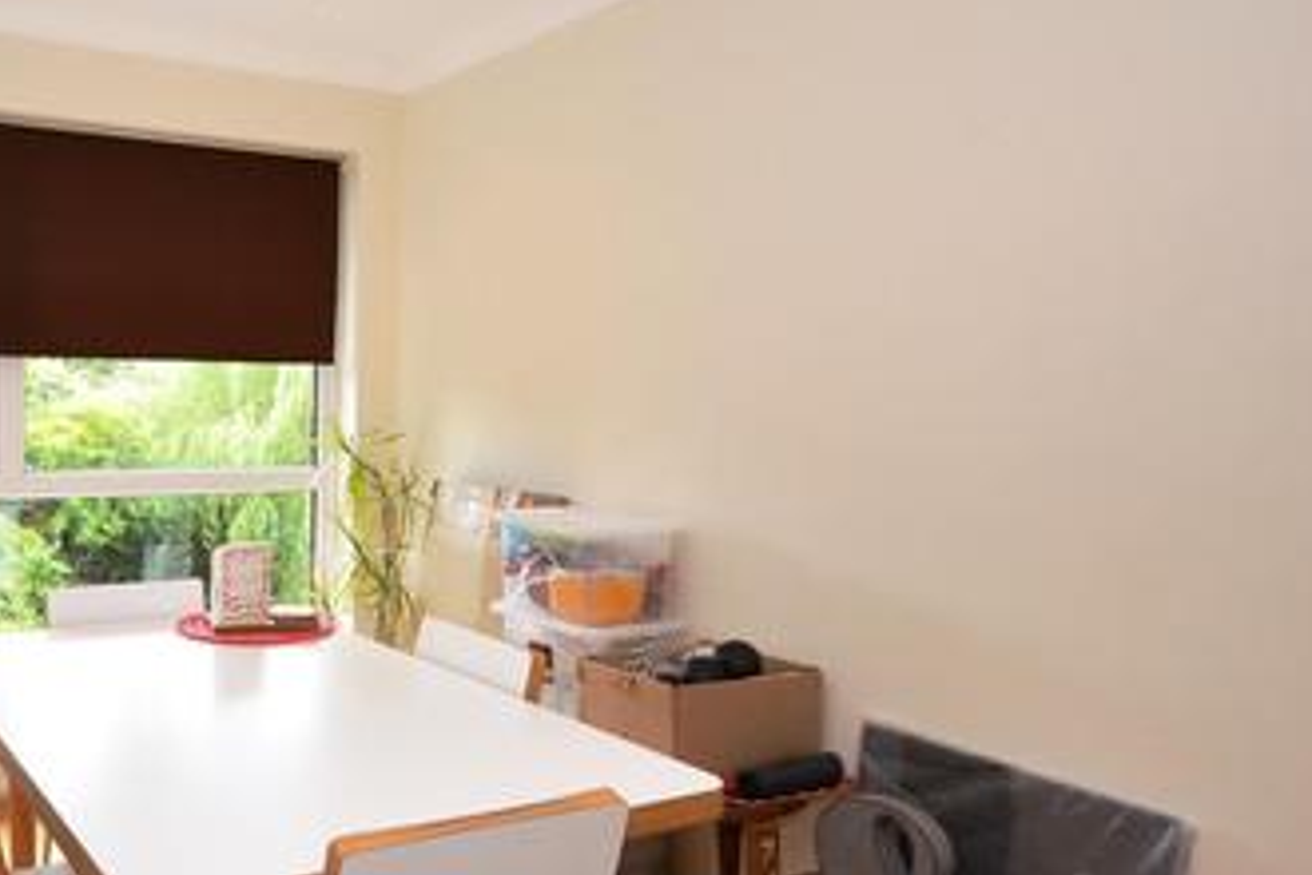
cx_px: 342
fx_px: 1165
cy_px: 392
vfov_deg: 41.1
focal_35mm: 32
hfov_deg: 56.1
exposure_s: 1/60
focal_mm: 11
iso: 180
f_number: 4.2
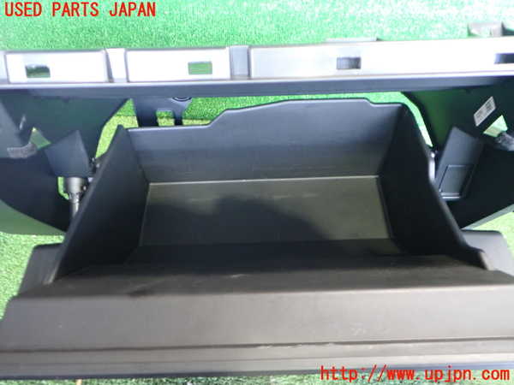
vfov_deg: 46.8
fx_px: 445
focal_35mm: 30
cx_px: 257
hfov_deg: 60.0
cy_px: 192
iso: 800
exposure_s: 1/25
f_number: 2.3
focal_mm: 5.4
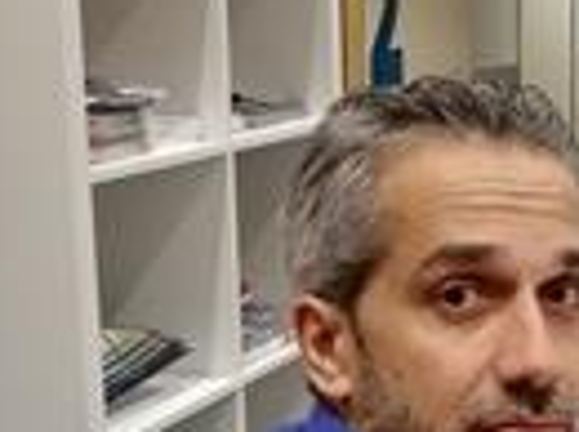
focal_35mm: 90
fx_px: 1503
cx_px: 804
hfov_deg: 19.6
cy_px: 296
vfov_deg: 16.3
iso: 200
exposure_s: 1/33.3
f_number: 2.2
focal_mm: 3.21
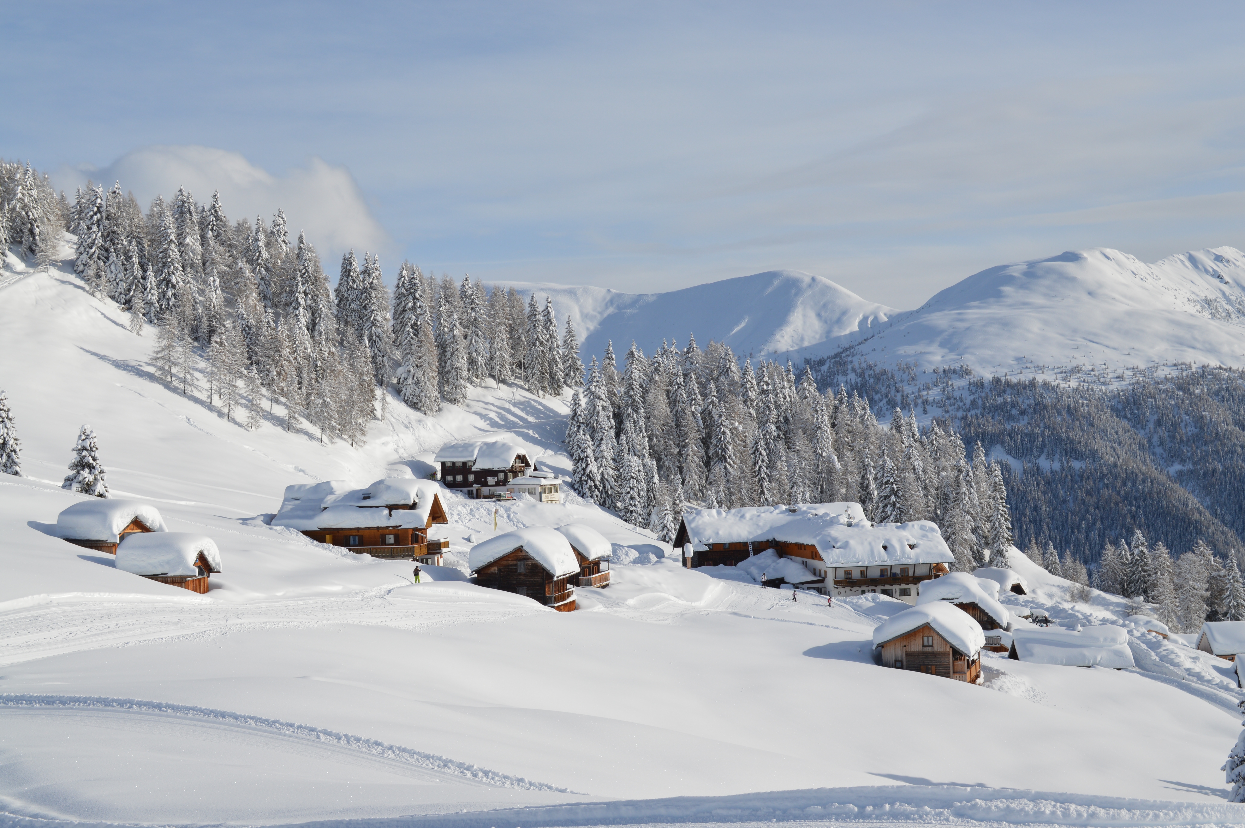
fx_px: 1814
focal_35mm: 52
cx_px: 622
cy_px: 414
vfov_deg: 25.7
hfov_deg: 37.9
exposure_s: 1/320
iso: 100
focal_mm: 35
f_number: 9
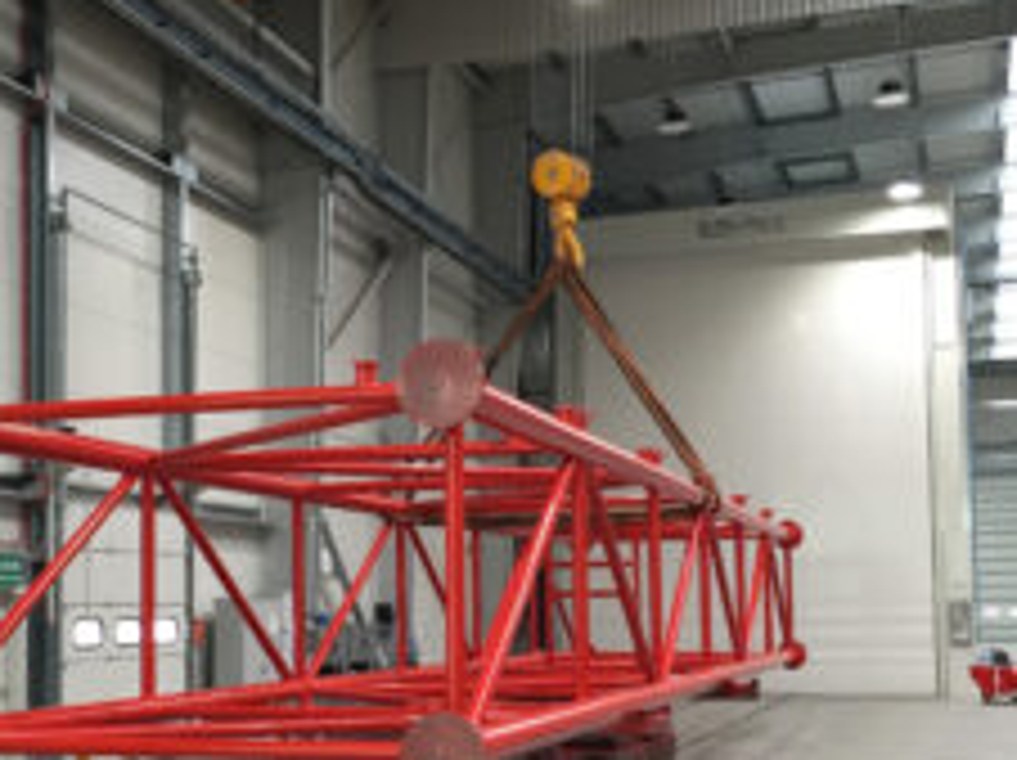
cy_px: 519
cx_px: 400
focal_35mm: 54
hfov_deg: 35.4
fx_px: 1585
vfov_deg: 26.8
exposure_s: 1/30
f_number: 2.2
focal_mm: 4.15
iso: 80
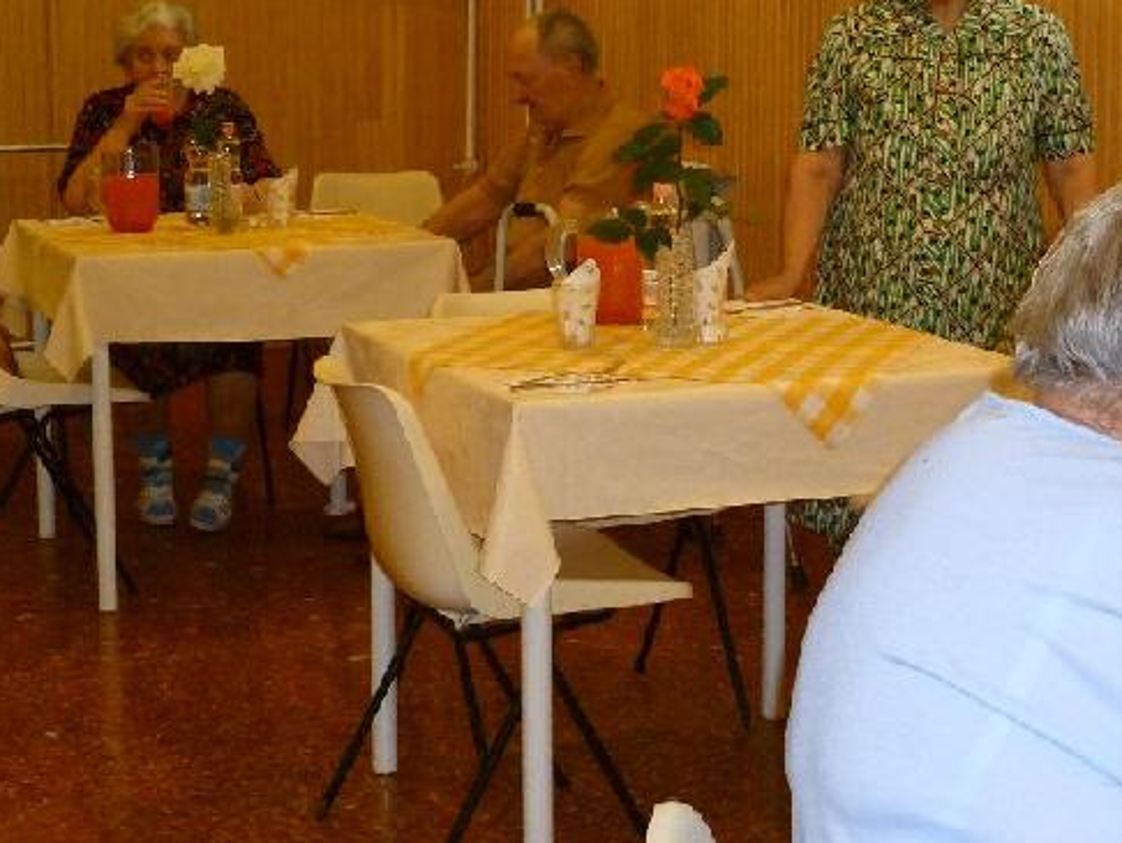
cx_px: 693
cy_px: 303
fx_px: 2400
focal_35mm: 74
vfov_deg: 19.9
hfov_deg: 26.2
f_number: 3.4
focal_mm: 8
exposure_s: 1/30
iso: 320
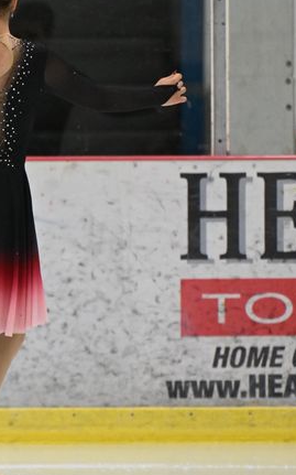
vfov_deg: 3.5
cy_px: 256
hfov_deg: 2.2
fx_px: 7700
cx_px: -11
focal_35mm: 596
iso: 6400
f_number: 4
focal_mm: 280
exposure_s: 1/400
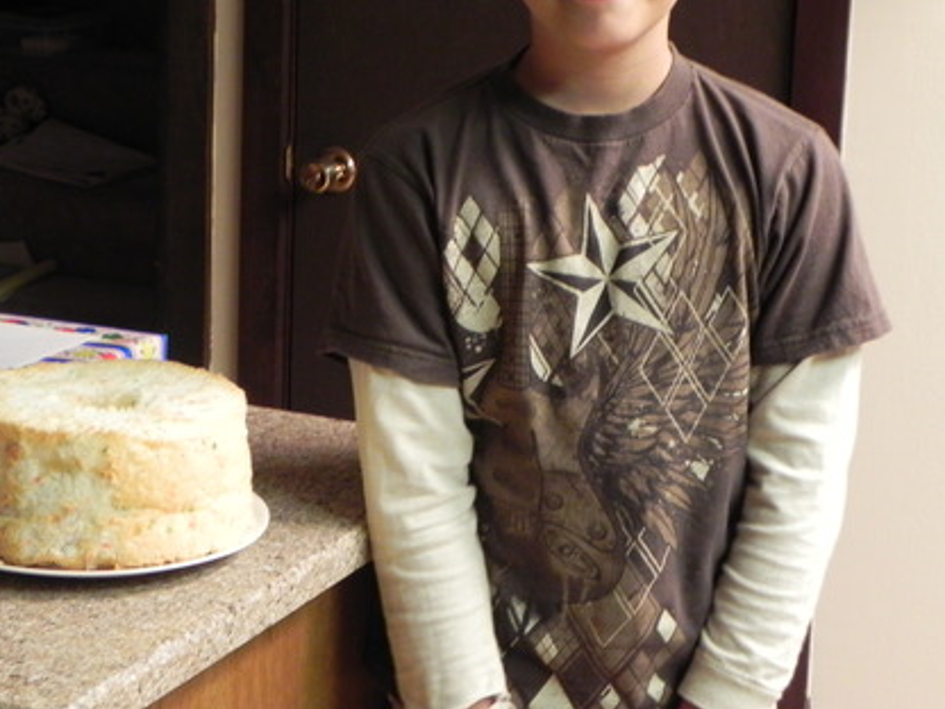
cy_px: 218
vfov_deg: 18.4
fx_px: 2184
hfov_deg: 24.4
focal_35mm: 80
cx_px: 366
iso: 400
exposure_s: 1/11.8
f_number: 3.5
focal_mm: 9.2
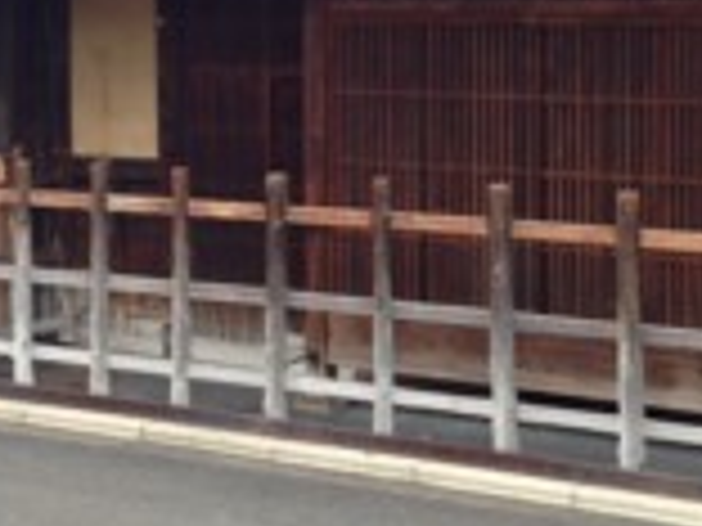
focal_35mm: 95
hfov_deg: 20.6
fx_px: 1927
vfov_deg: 15.4
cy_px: 81
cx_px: 230
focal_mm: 4.12
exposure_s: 1/196
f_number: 2.4
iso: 50
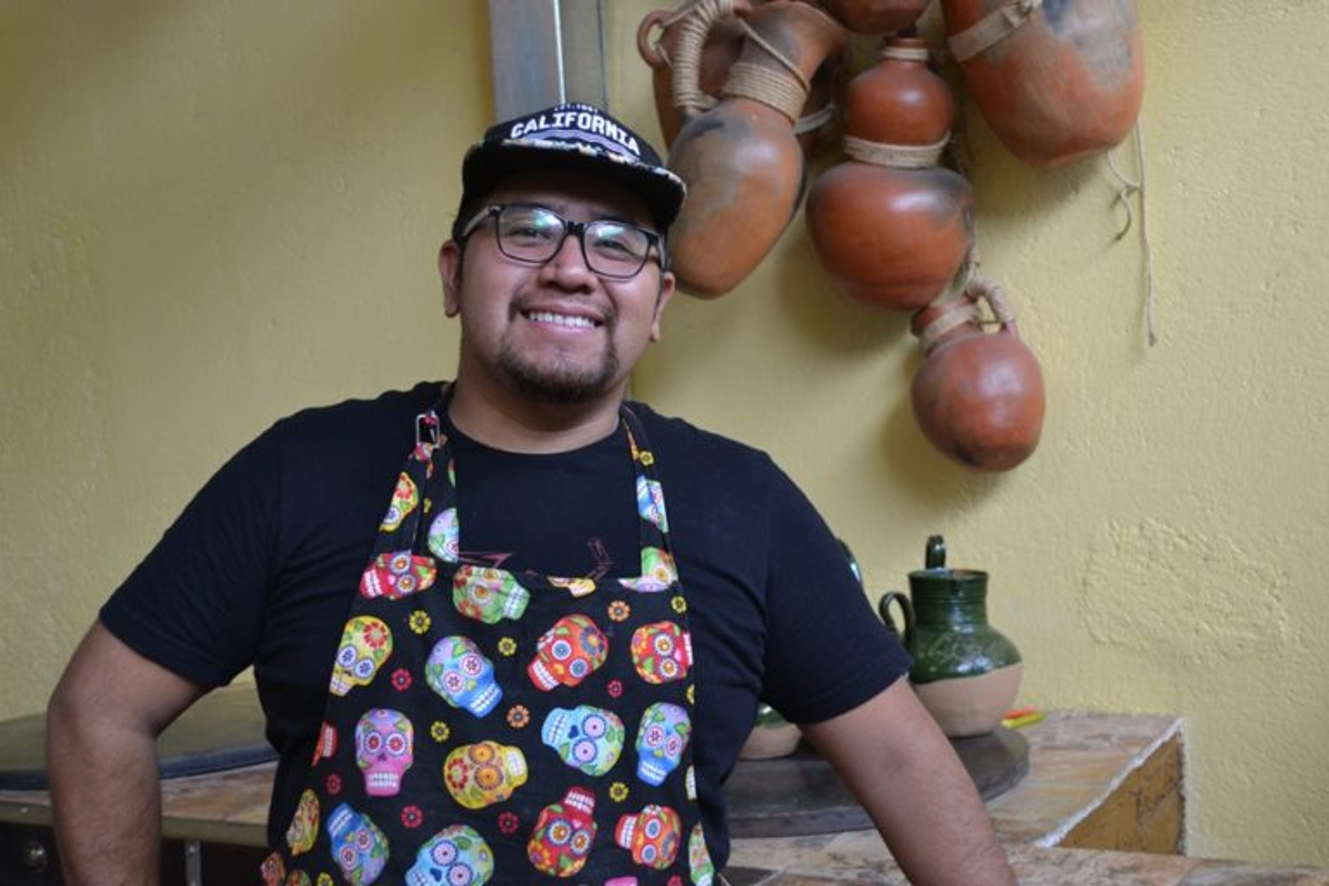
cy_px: 443
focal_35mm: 45
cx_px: 664
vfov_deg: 29.9
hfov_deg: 43.6
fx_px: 1661
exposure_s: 1/60
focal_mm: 30
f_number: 4.5
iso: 560
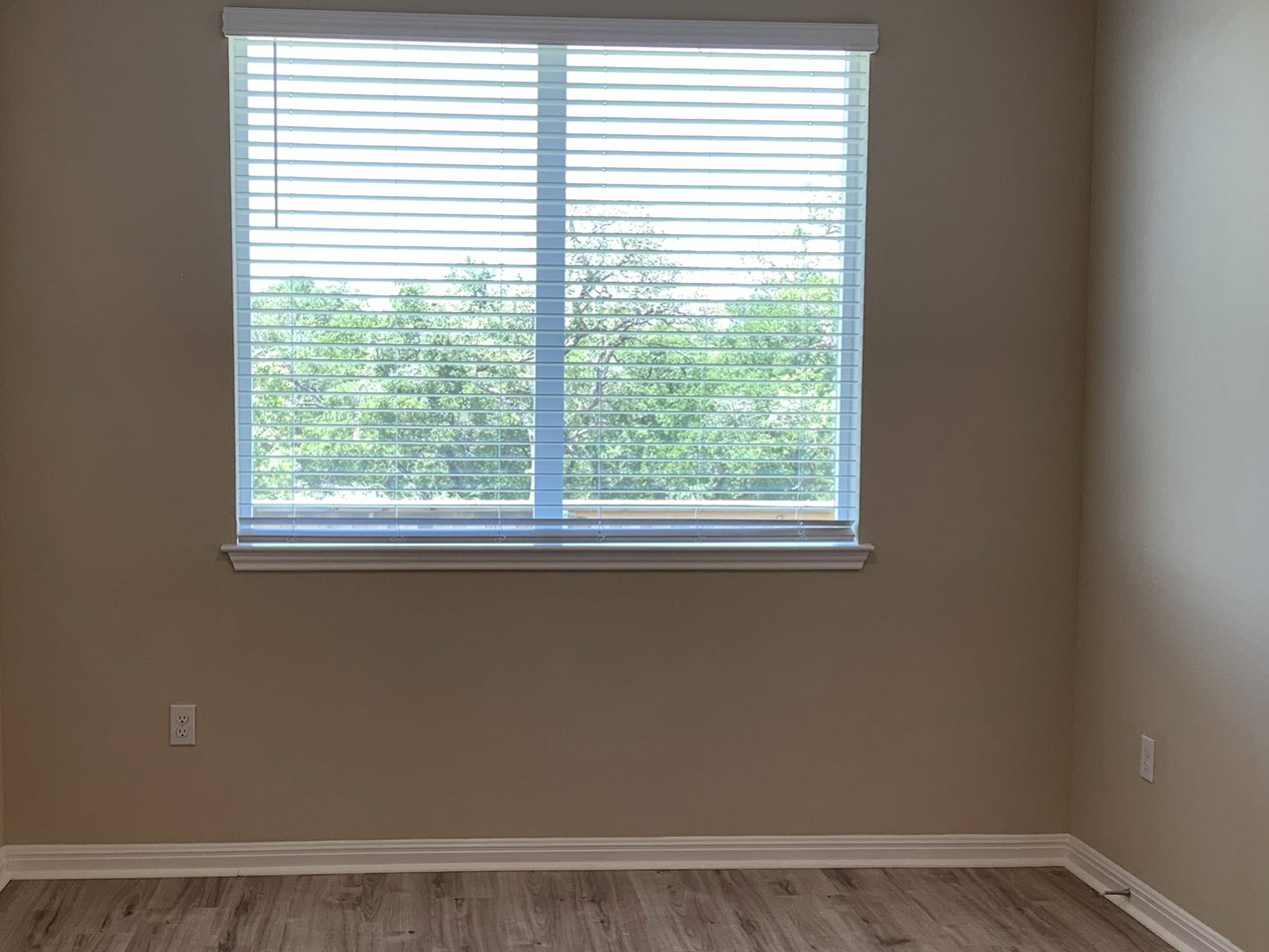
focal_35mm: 42
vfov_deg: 34.3
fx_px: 1540
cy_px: 465
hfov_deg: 44.7
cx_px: 544
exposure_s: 1/120
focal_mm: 4.2
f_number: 1.8
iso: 40
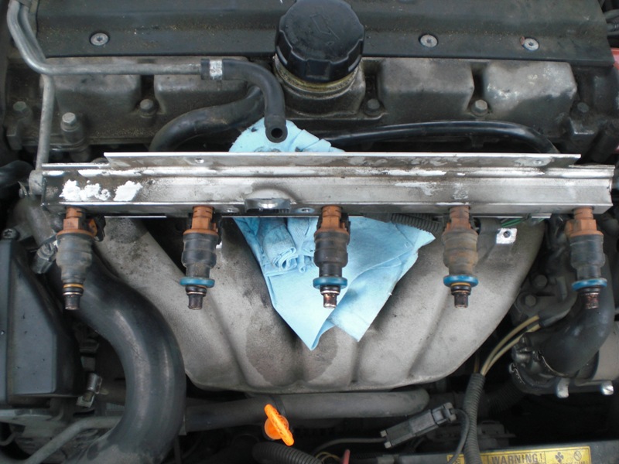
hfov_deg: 49.0
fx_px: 680
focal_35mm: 38
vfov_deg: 37.7
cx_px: 310
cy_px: 232
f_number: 3.1
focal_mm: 6.3
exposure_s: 1/80
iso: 100
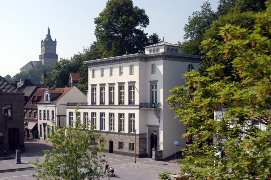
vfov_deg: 26.5
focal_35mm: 51
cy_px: 90
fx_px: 384
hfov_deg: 38.9
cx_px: 136
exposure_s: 1/1600
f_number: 4
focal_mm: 34
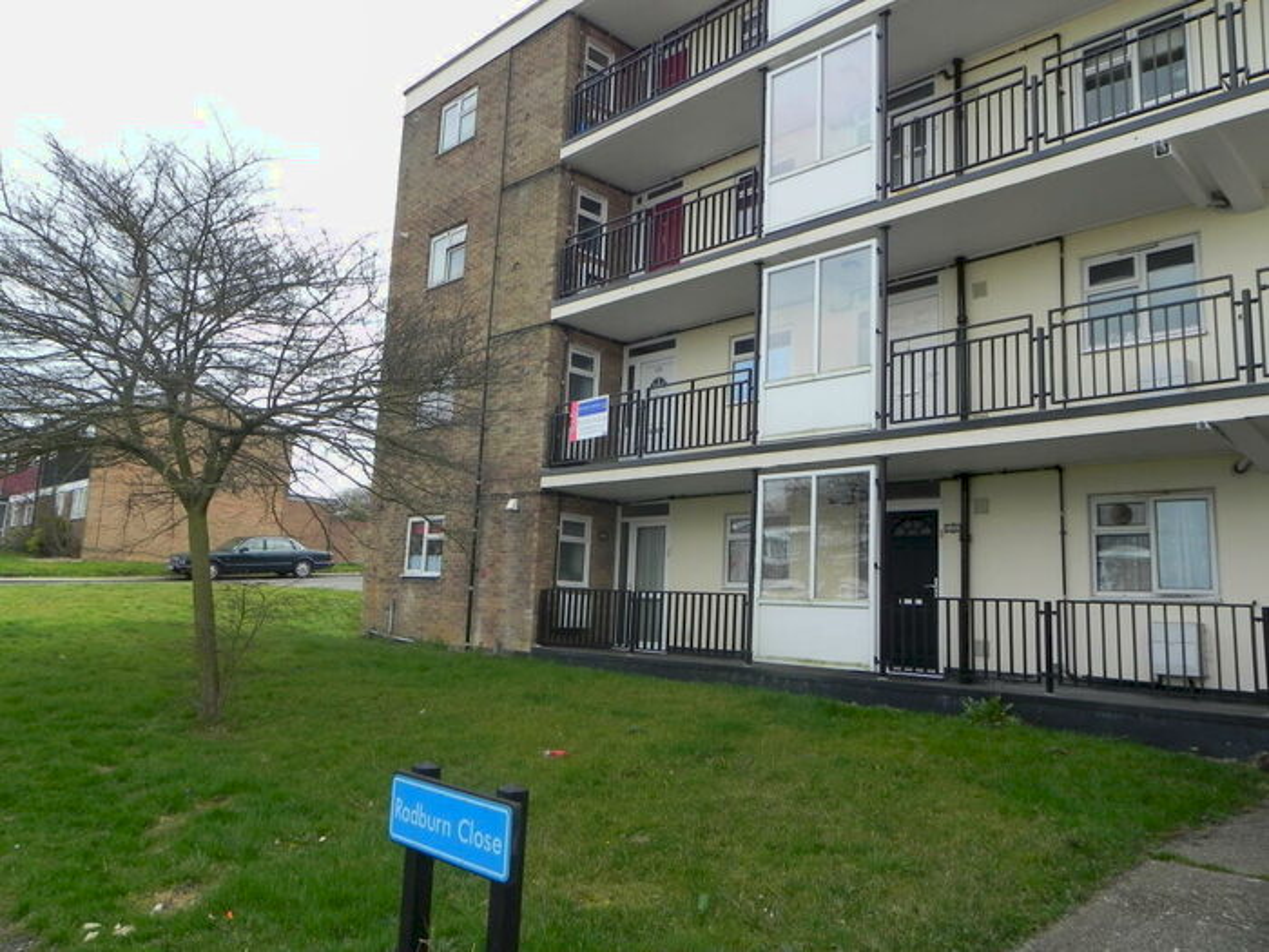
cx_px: 634
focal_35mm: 26
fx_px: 953
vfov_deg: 53.1
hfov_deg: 67.3
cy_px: 476
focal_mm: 4.6
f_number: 5.6
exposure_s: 1/244
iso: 160
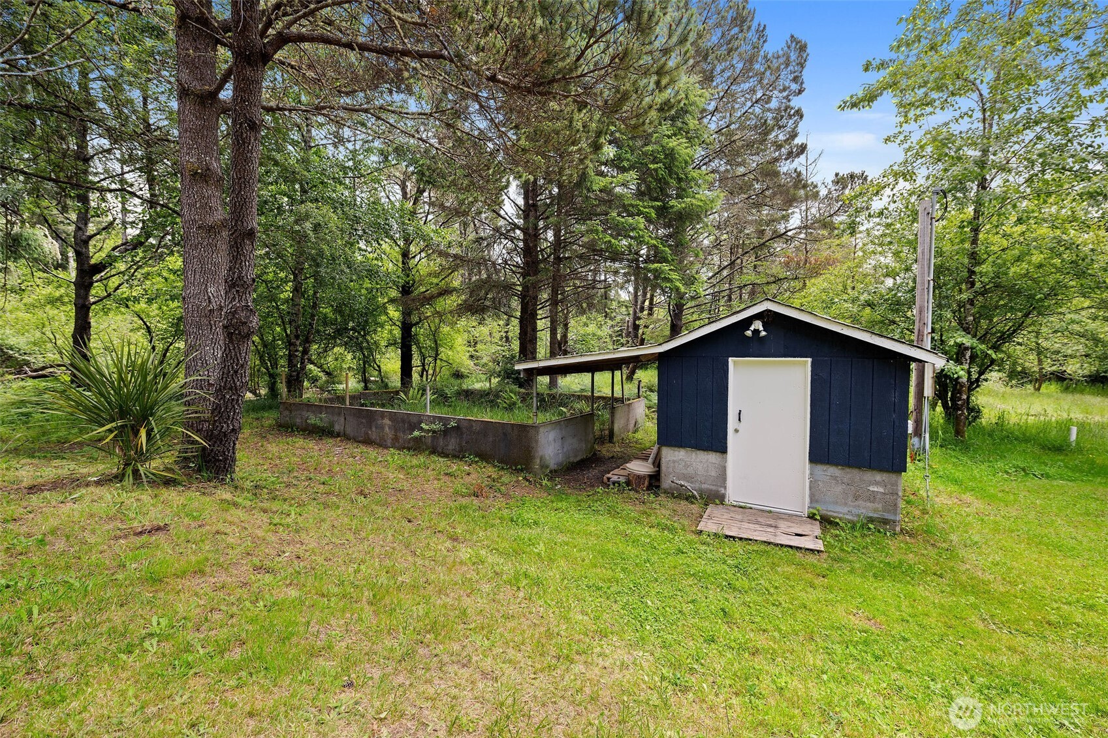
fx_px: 431
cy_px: 369
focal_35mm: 14
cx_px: 554
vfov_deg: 81.2
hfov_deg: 104.3
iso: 200
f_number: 5
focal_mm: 14
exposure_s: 1/200
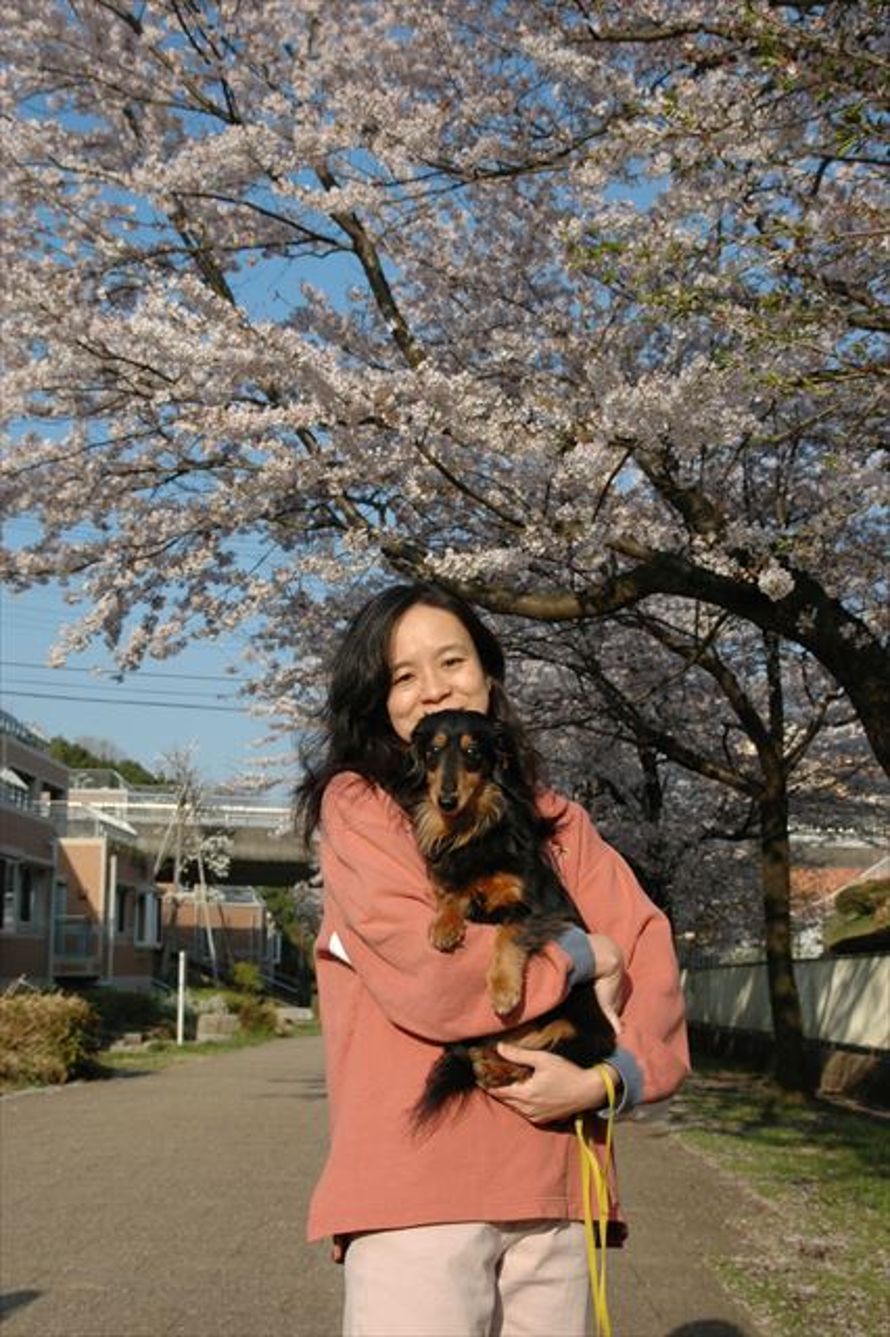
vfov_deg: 37.9
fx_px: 1949
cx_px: 445
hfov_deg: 25.7
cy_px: 668
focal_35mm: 52
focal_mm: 35
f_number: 9
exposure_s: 1/320
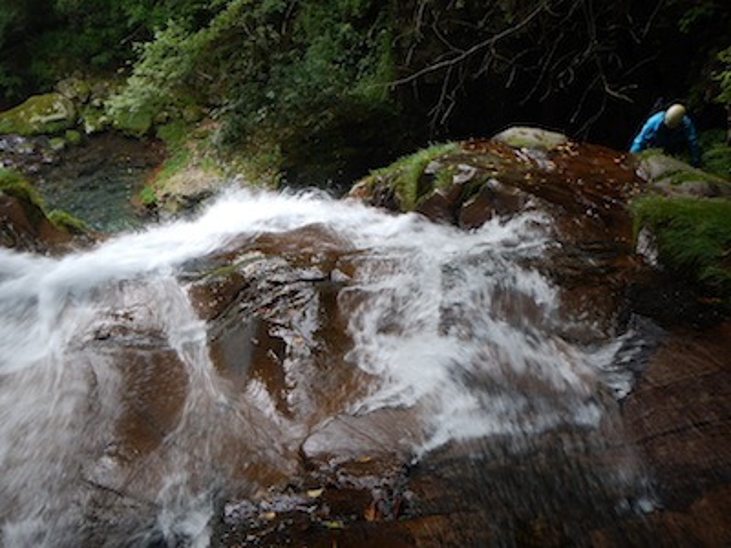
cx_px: 366
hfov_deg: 63.4
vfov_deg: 49.7
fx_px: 591
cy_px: 274
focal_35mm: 28
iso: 140
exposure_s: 1/30
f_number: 3.9
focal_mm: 5
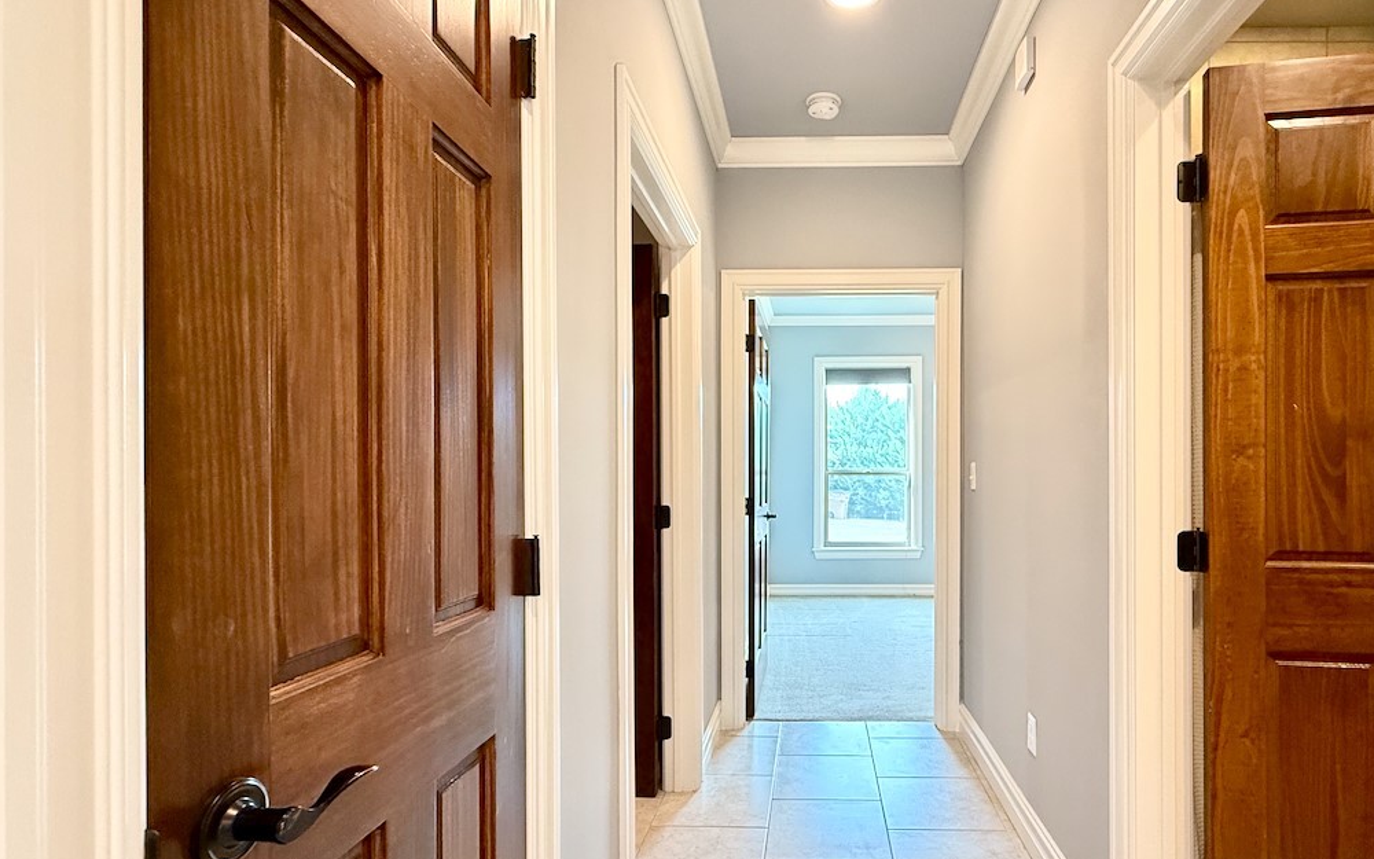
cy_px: 473
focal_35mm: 19
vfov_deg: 62.1
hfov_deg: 87.2
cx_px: 805
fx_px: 711
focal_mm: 2.22
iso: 500
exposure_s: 1/60
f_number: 2.2
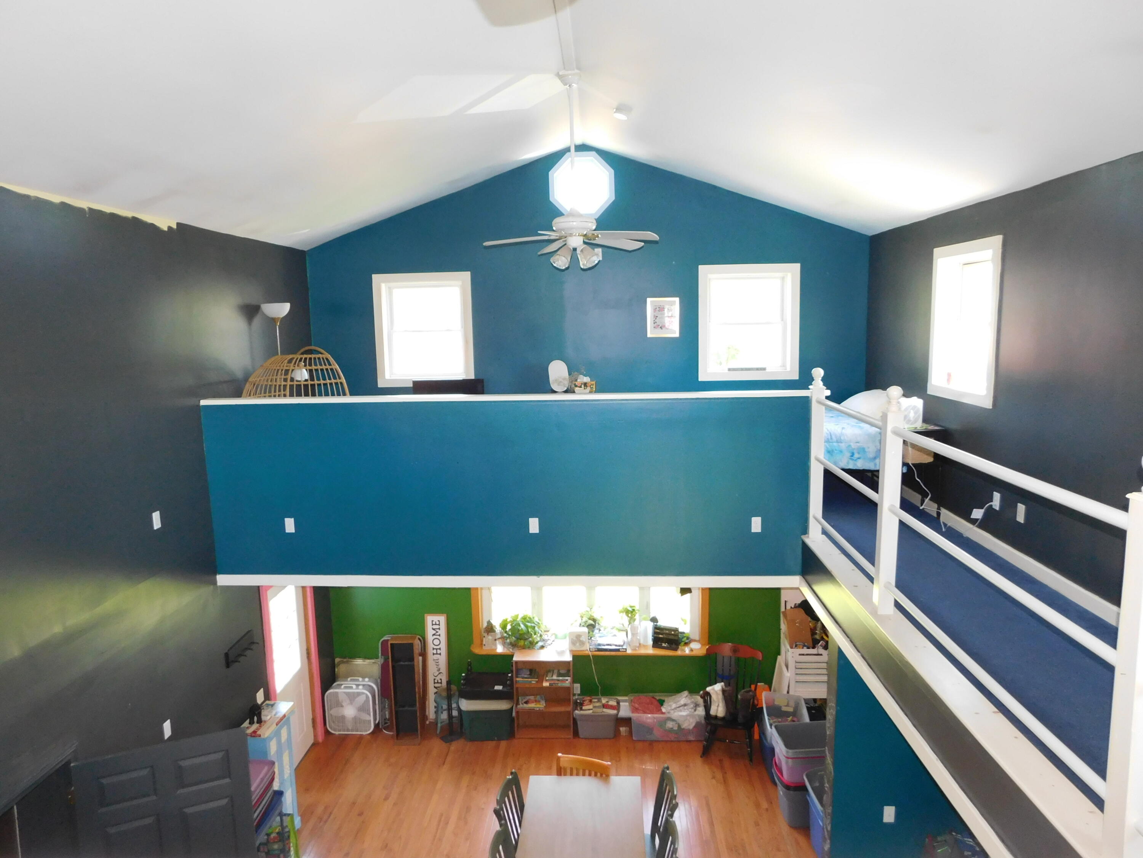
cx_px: 572
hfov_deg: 73.9
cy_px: 429
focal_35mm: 23
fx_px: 759
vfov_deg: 58.9
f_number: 3
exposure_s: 1/30
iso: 280
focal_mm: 4
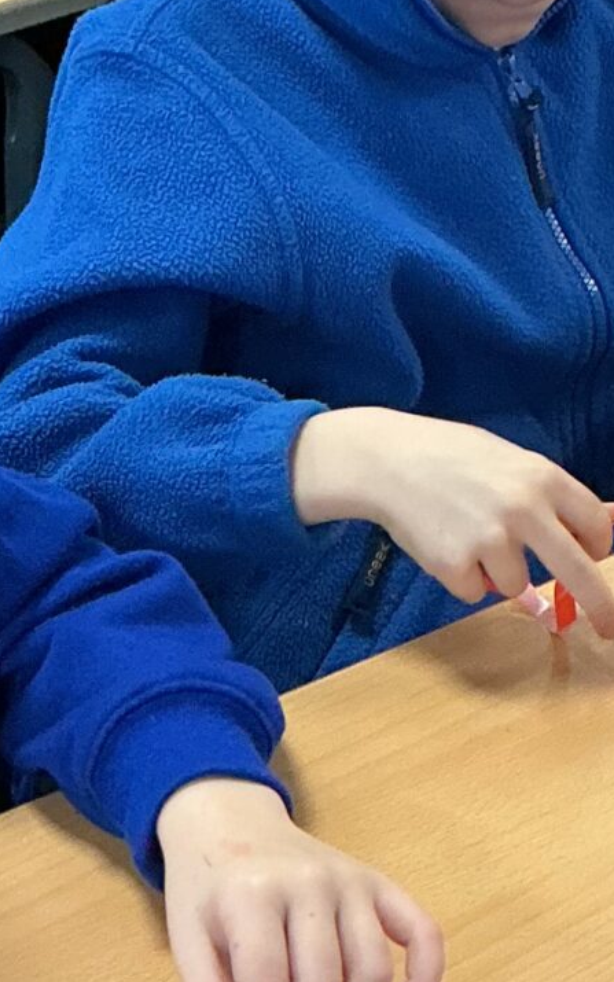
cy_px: 865
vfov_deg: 18.6
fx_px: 2945
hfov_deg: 11.9
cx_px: 212
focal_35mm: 110
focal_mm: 3
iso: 125
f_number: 1.8
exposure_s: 1/60
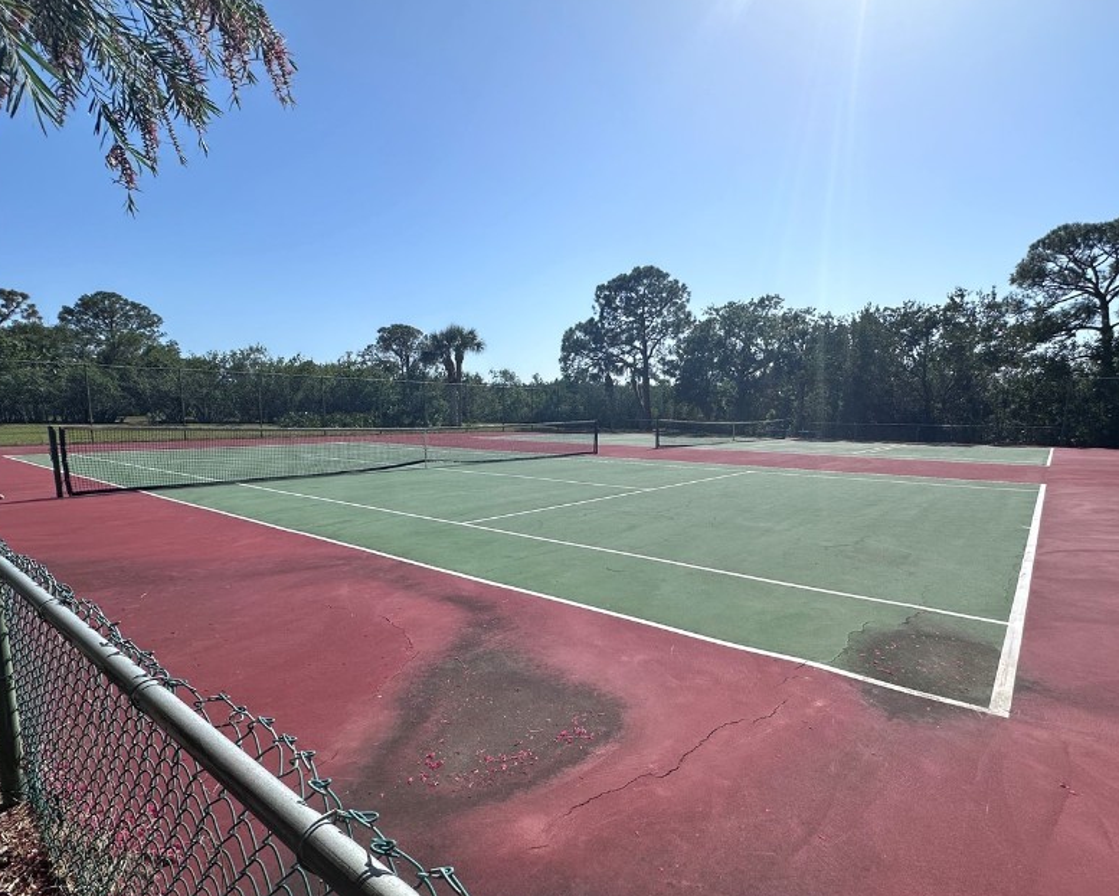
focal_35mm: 18
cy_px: 500
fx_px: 596
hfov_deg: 86.0
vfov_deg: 73.6
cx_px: 624
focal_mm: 2.22
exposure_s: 1/2882
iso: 50
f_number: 2.2
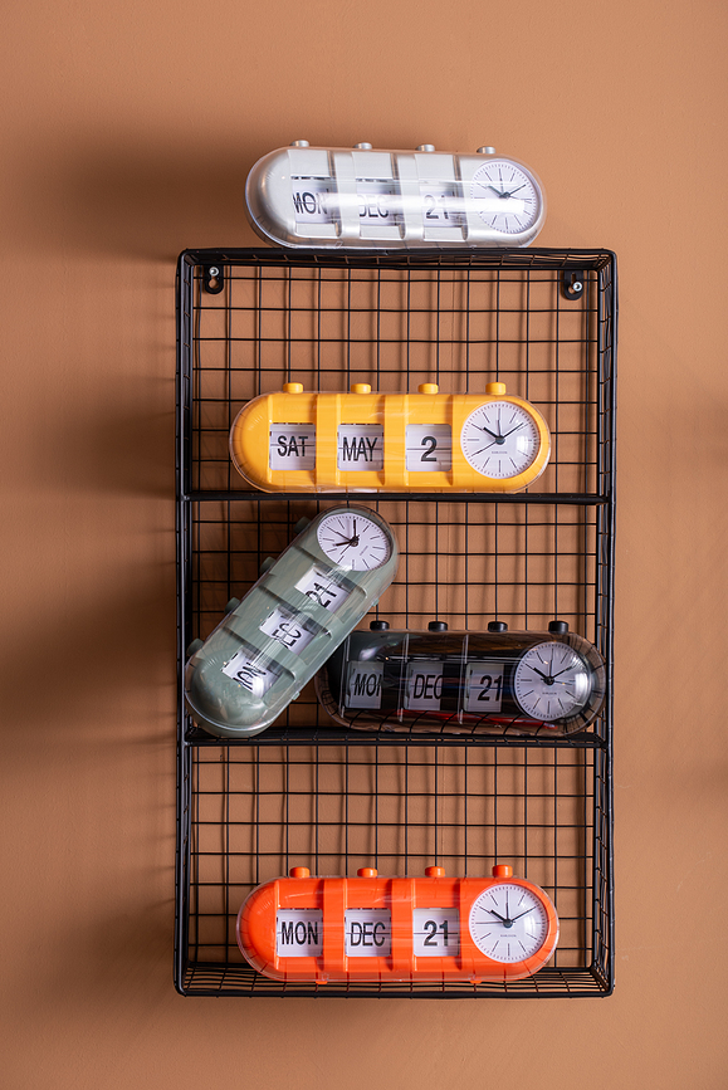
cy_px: 545
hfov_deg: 11.4
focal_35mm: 120
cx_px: 364
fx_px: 3635
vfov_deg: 17.1
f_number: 10
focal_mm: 120
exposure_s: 1/125
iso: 125
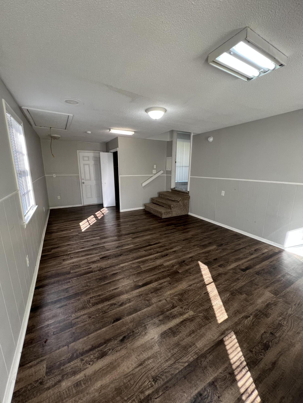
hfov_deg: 89.9
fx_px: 152
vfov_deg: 106.2
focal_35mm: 13
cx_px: 152
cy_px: 202
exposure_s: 1/120
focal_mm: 1.57
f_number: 1.8
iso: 200
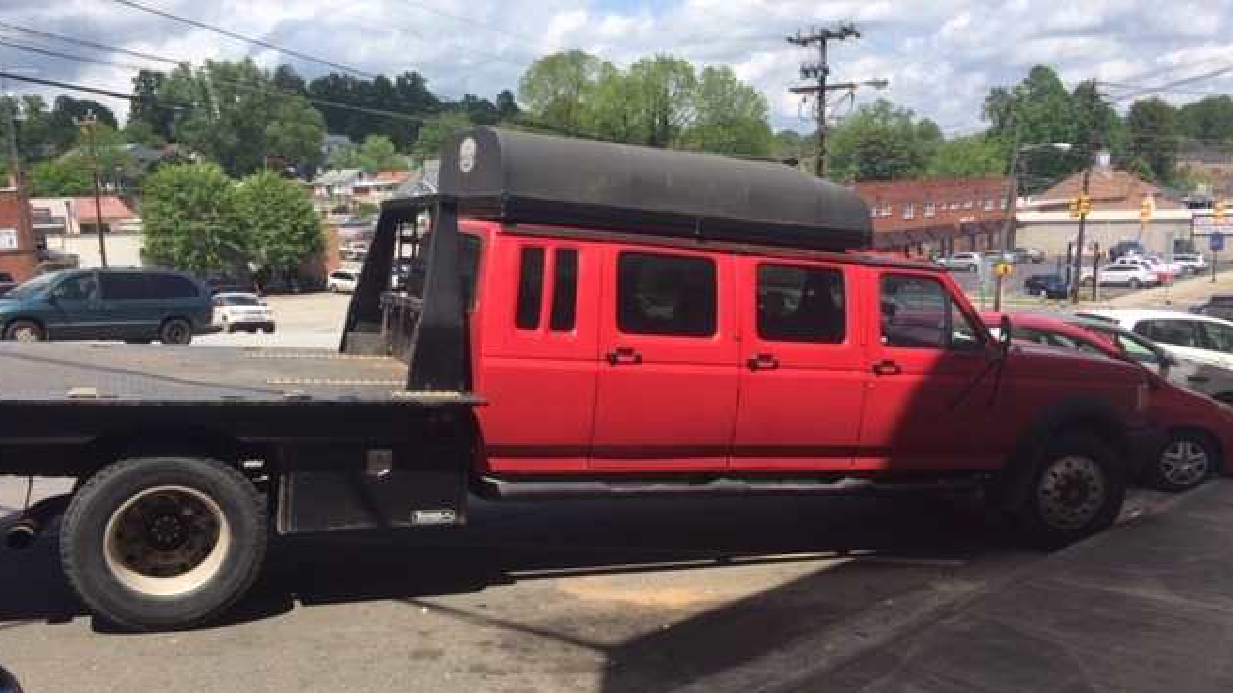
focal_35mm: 32
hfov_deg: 61.0
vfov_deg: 36.5
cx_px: 611
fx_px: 1046
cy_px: 406
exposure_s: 1/1464
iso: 32
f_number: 2.2
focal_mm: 4.15
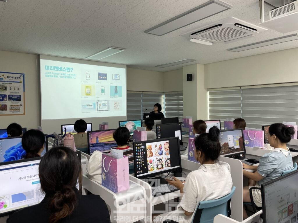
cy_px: 112
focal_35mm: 26
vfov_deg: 53.1
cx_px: 149
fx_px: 224
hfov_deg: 67.3
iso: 64
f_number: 1.6
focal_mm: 4.2
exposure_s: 1/60
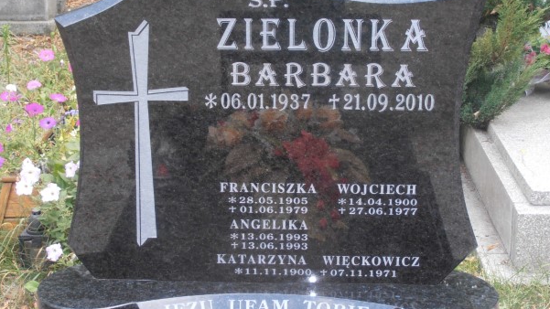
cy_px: 149
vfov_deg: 15.1
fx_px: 1167
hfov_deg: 26.5
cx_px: 261
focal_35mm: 80
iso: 125
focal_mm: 12.29
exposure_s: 1/50
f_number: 4.8
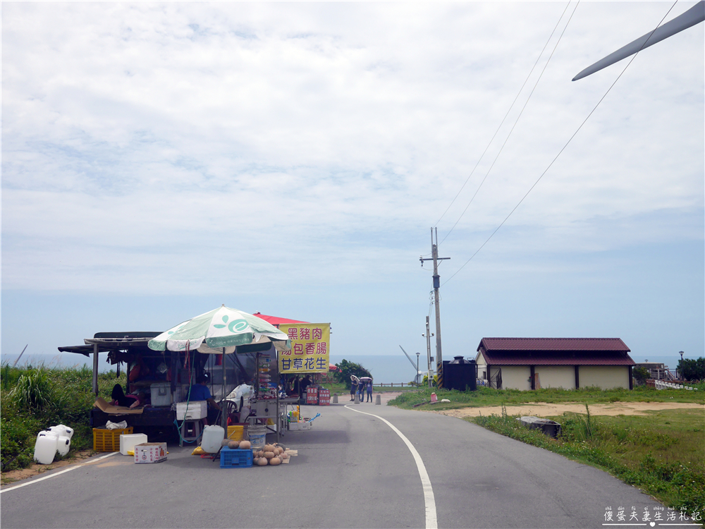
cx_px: 352
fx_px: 815
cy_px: 264
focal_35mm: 40
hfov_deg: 46.8
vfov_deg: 36.0
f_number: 6.3
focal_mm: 20
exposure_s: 1/1300
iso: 160
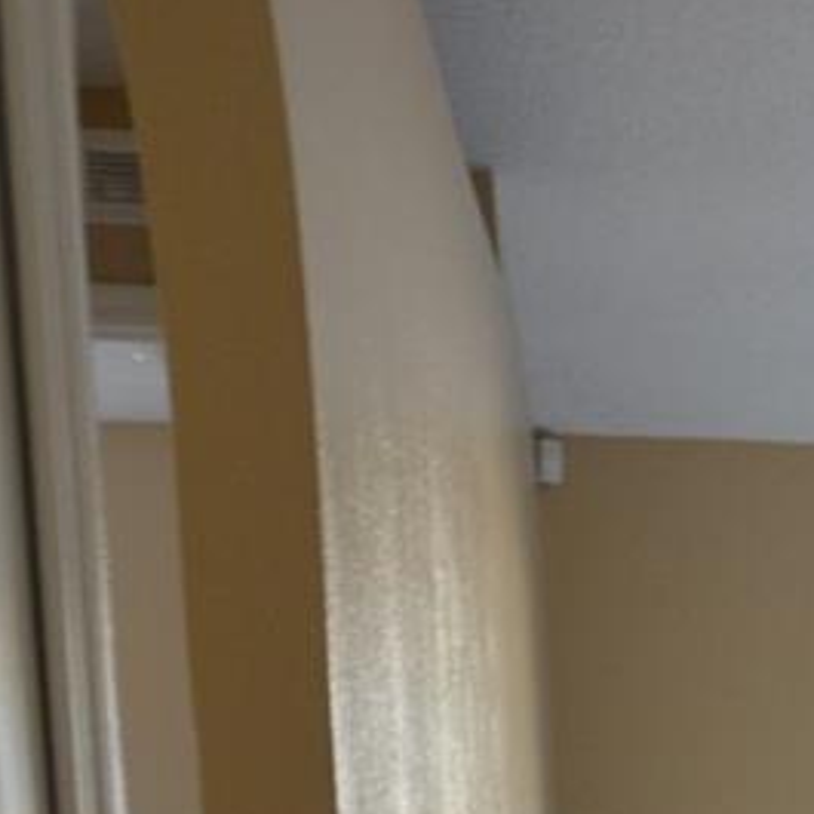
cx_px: 1238
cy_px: 1061
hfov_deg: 19.5
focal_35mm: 77
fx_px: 2049
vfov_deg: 20.5
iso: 400
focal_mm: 10
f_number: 3.5
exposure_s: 1/60
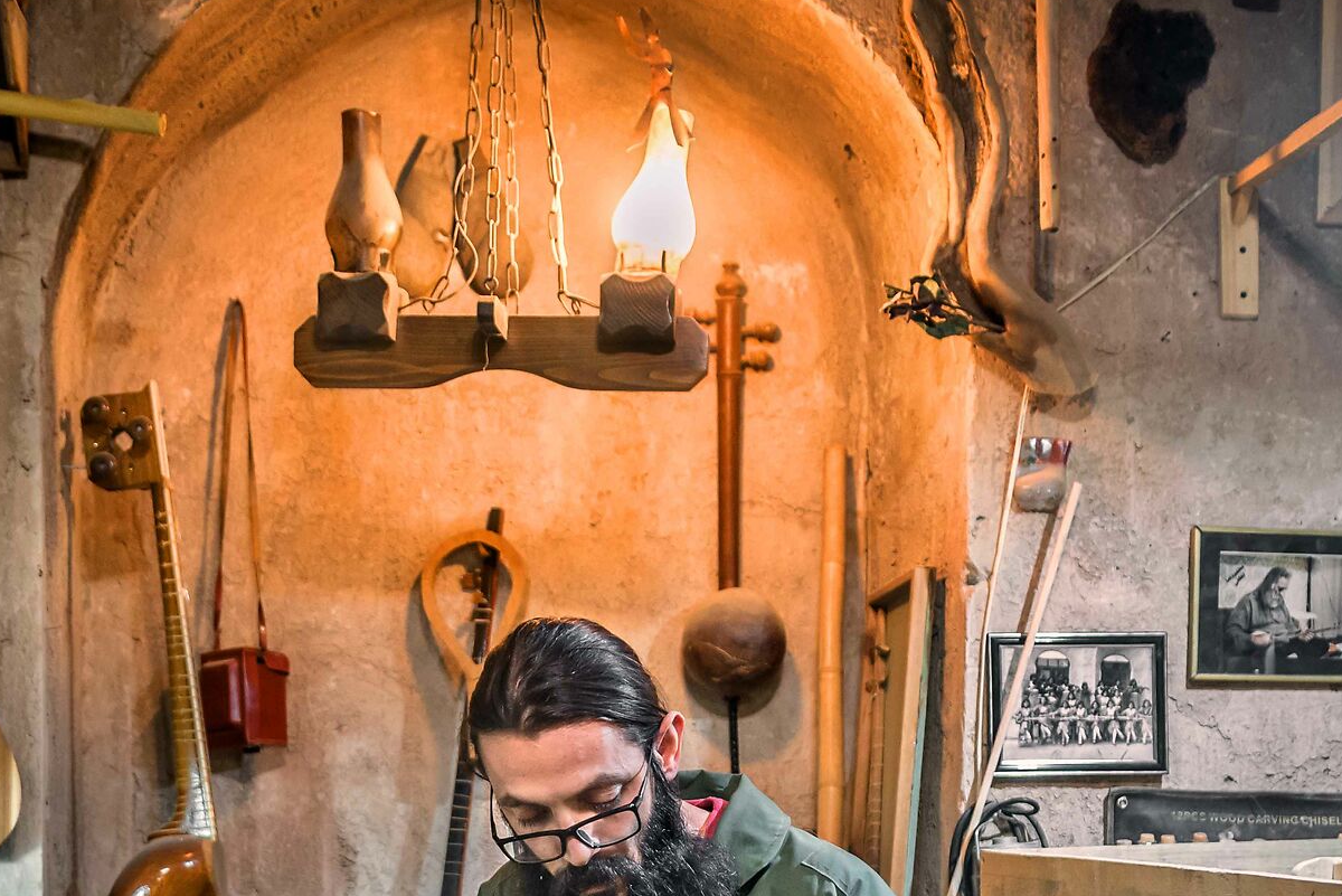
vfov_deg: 22.6
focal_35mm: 58
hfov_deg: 34.4
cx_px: 561
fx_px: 2163
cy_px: 880
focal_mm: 29
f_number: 4
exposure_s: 1/50
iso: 1600
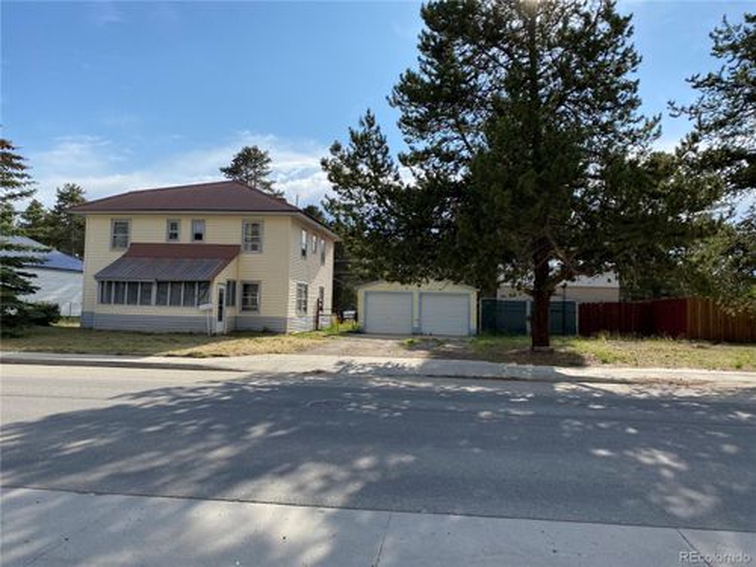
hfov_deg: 67.3
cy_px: 284
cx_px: 378
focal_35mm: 26
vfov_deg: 53.1
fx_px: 568
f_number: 1.8
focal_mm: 4.25
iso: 32
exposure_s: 1/2625
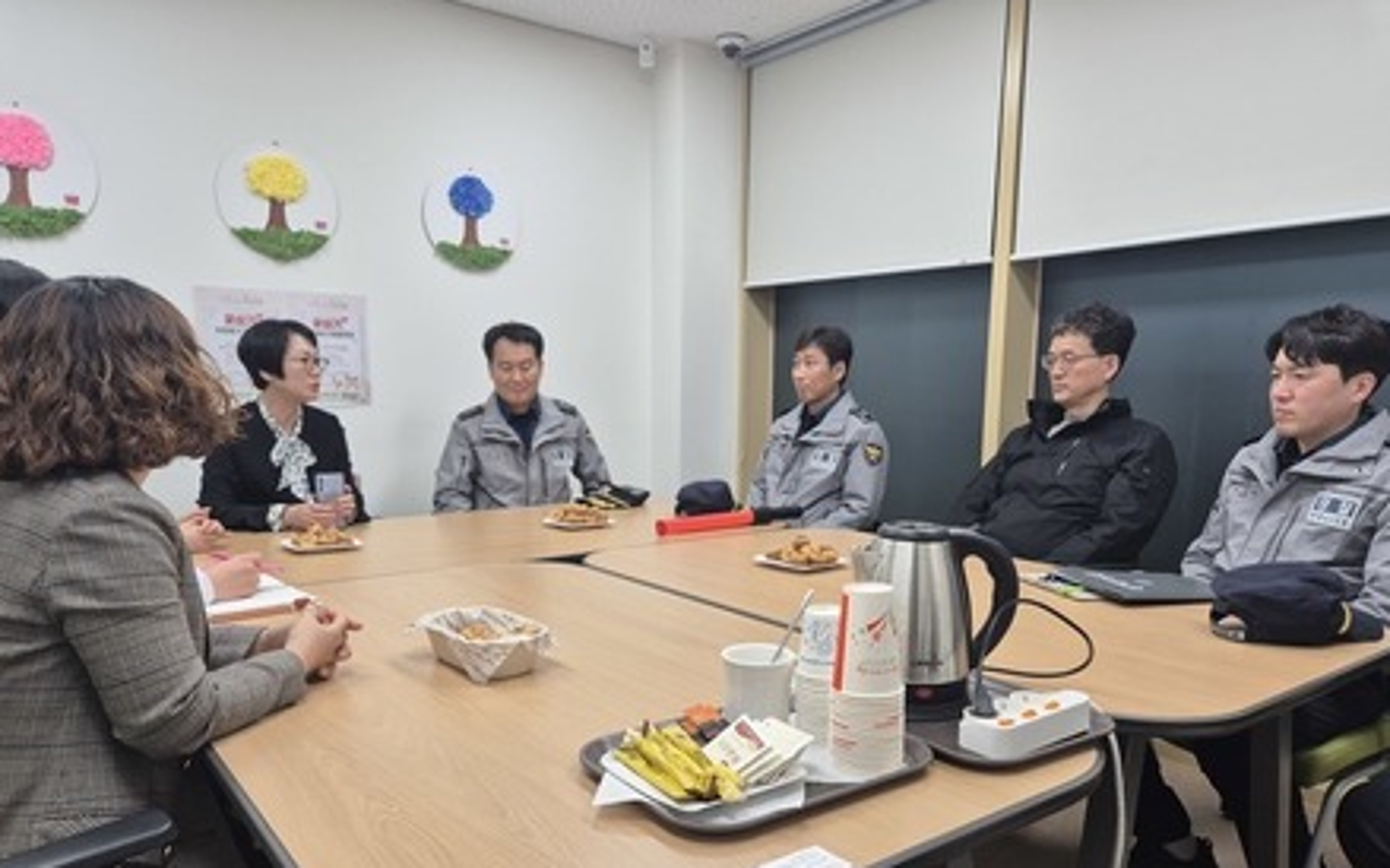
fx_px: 947
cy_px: 520
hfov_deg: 72.6
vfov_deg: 48.9
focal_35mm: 25
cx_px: 690
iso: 160
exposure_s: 1/180
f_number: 1.8
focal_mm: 5.4
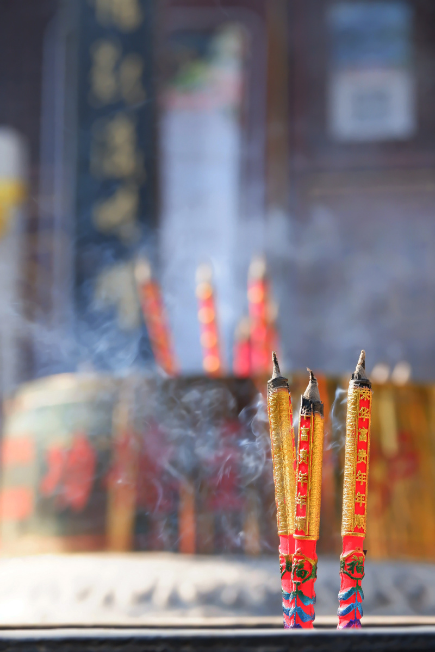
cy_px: 326
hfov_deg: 8.8
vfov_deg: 13.2
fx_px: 2827
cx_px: 218
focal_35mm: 156
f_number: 6.4
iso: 500
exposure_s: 1/80
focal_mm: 104.9
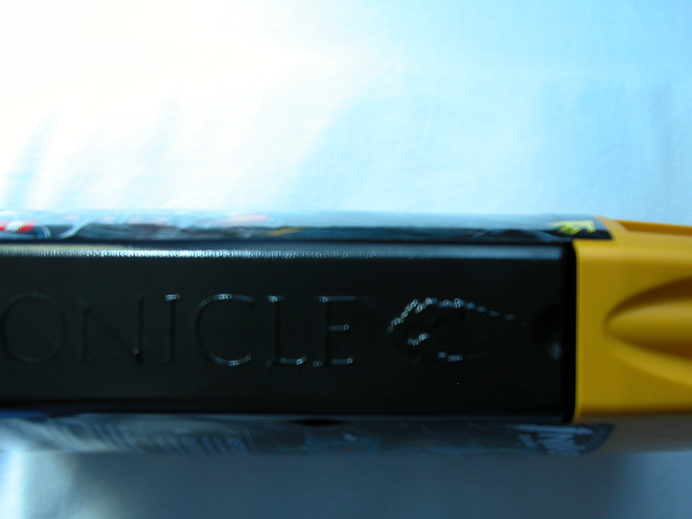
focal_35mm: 60
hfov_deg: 32.2
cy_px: 324
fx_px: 1199
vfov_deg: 24.3
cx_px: 314
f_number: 3
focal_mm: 11.6
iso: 108
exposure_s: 1/4.2
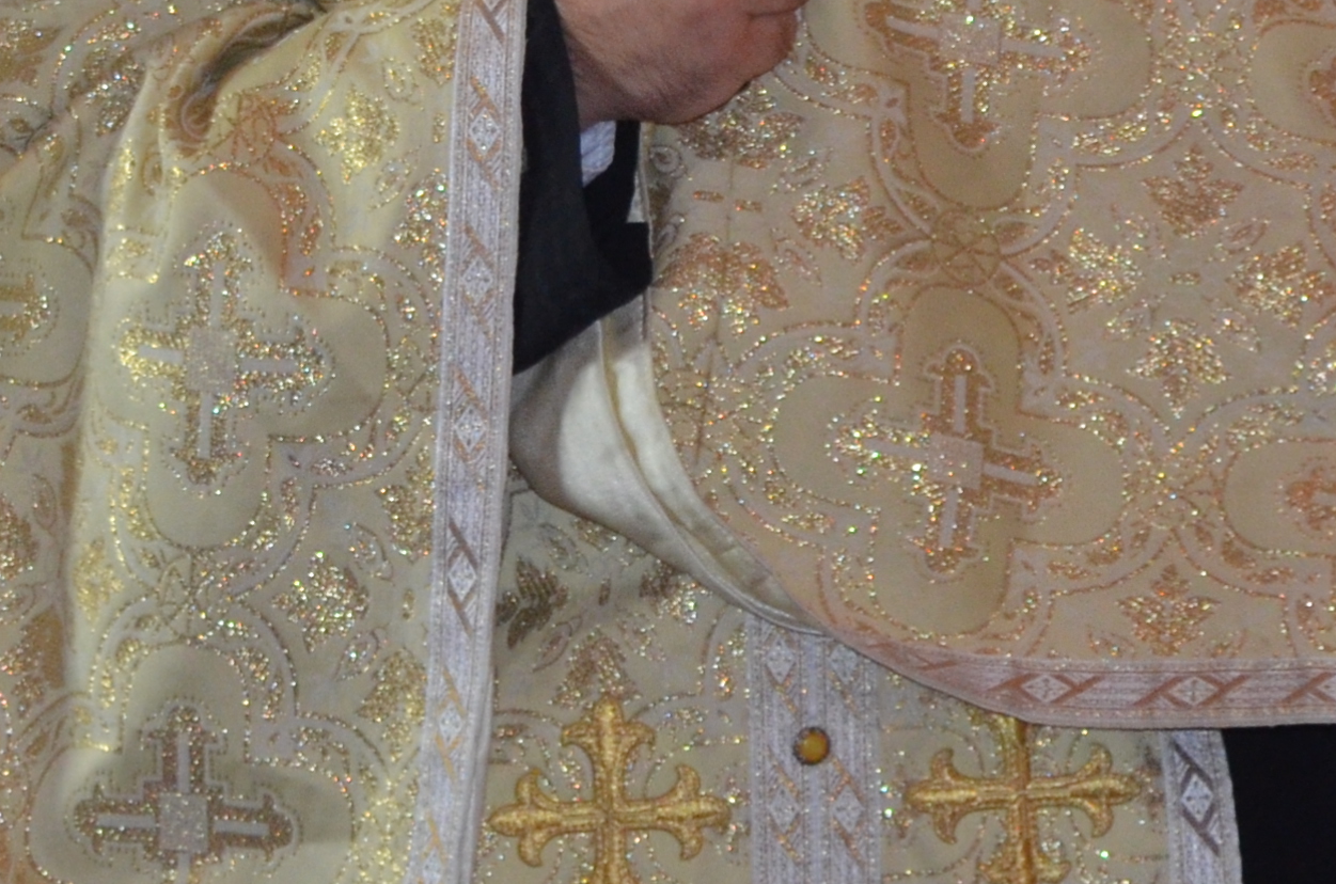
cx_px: 308
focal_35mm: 266
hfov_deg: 7.8
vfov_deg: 5.1
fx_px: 9848
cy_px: -571
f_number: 5.3
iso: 900
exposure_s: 1/60
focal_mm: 45
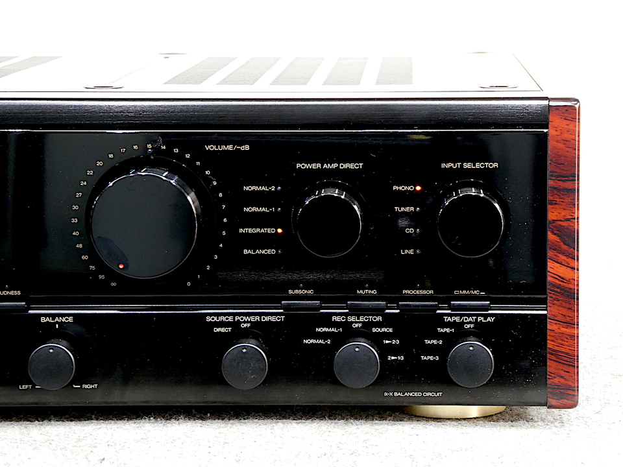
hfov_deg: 17.1
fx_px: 2070
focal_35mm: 115
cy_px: 234
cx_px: 312
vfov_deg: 12.9
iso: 200
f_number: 5.1
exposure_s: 1/2
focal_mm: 20.6
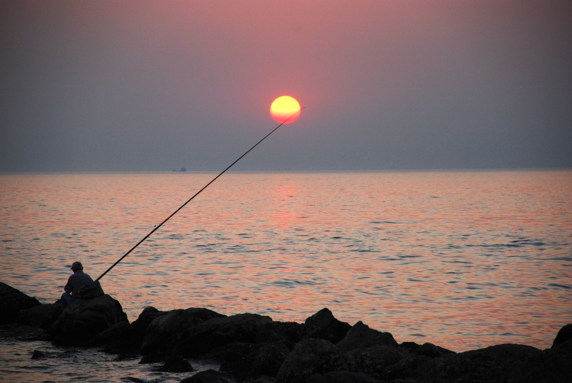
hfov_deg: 10.1
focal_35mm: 202
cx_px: 286
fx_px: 3221
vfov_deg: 6.8
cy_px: 192
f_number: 5.6
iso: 200
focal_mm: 135
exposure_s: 1/320
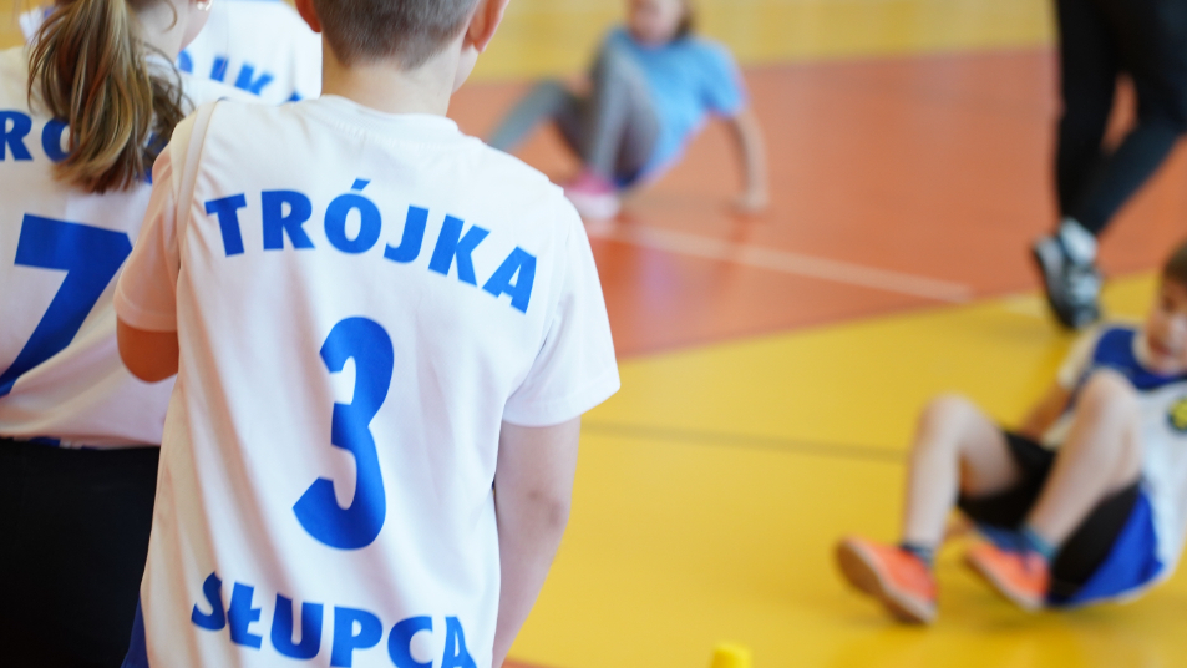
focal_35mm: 150
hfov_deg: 14.3
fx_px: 4721
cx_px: 519
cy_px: 176
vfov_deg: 8.1
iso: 1250
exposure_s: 1/100
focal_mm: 105
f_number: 4
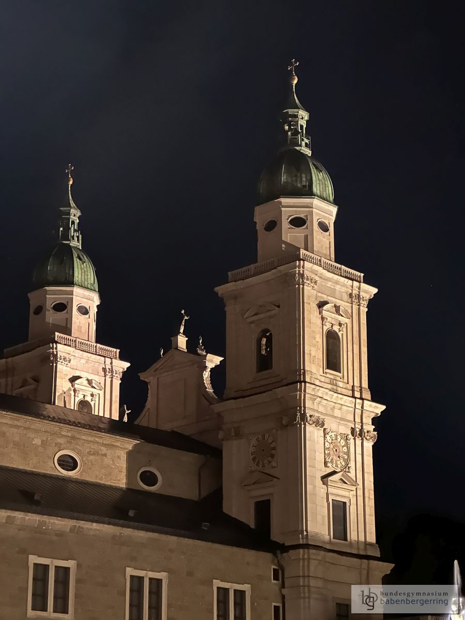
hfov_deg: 19.1
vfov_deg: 25.3
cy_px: 310
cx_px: 232
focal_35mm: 77
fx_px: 1379
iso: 1250
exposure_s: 1/4
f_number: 2.8
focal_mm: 9
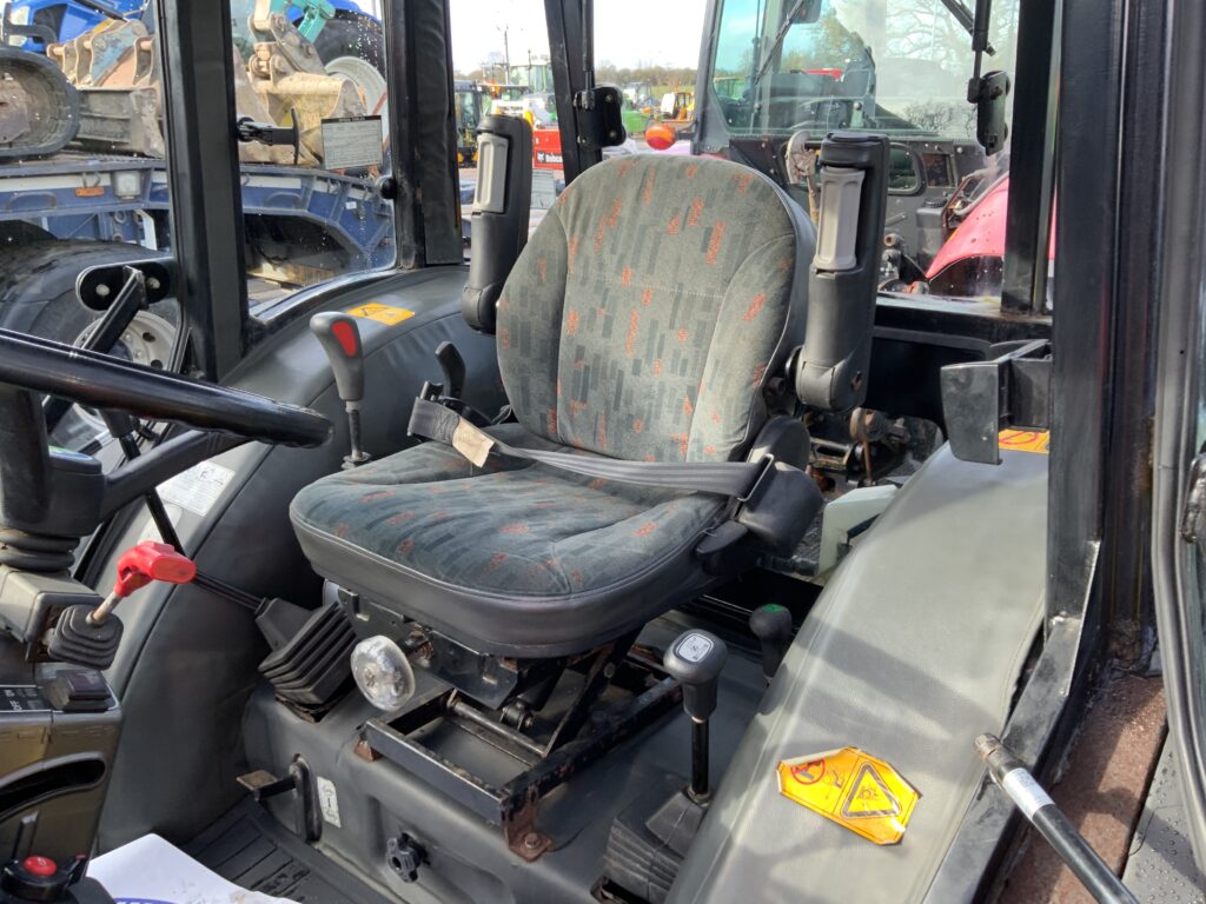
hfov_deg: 61.7
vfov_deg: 48.2
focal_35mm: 29
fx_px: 1010
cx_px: 603
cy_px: 452
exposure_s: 1/122
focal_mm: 3
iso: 32
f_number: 1.8
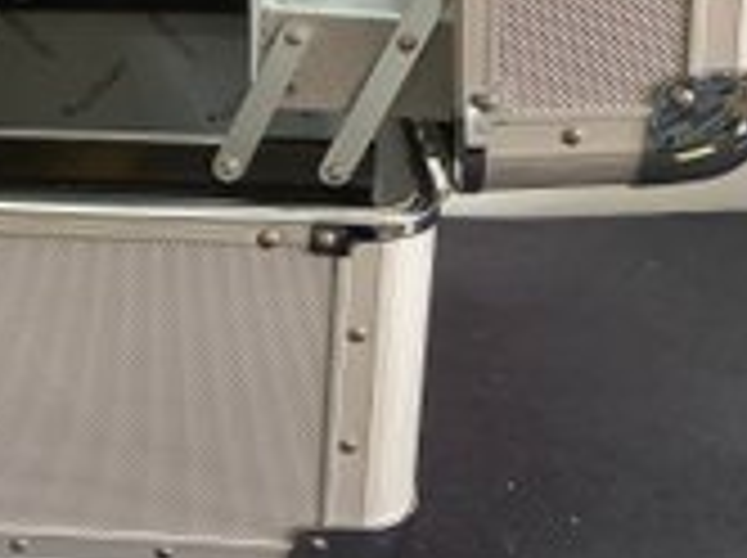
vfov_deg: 22.7
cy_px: 155
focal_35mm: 64
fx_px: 1379
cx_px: 92
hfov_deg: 29.2
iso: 100
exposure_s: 1/60
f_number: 2.4
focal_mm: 3.3
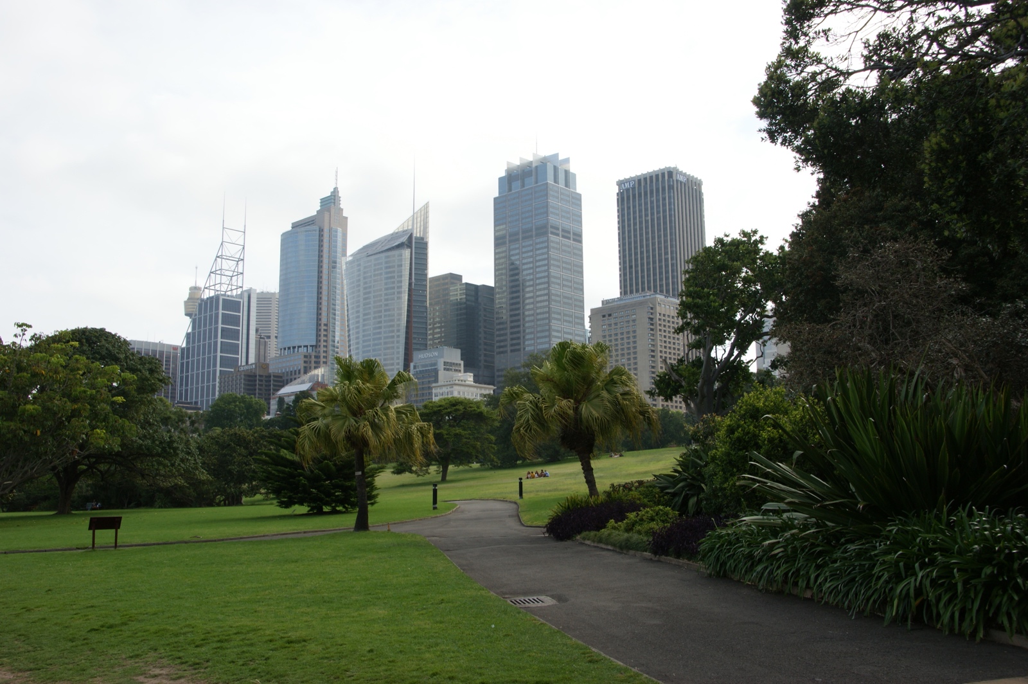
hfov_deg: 57.3
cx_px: 514
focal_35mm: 33
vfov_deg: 39.9
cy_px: 342
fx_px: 942
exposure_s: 1/160
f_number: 10
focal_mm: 22
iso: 100
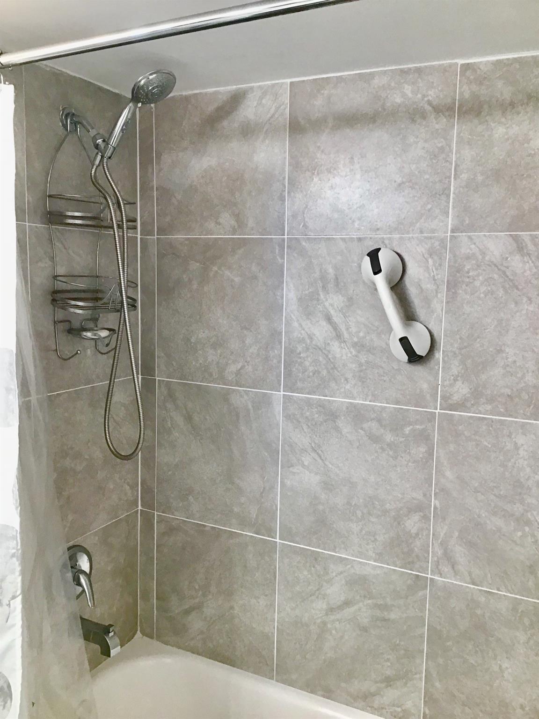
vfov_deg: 58.4
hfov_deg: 45.4
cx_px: 270
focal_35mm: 31
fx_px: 644
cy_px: 360
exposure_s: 1/30
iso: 25
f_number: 2.4
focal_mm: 3.3
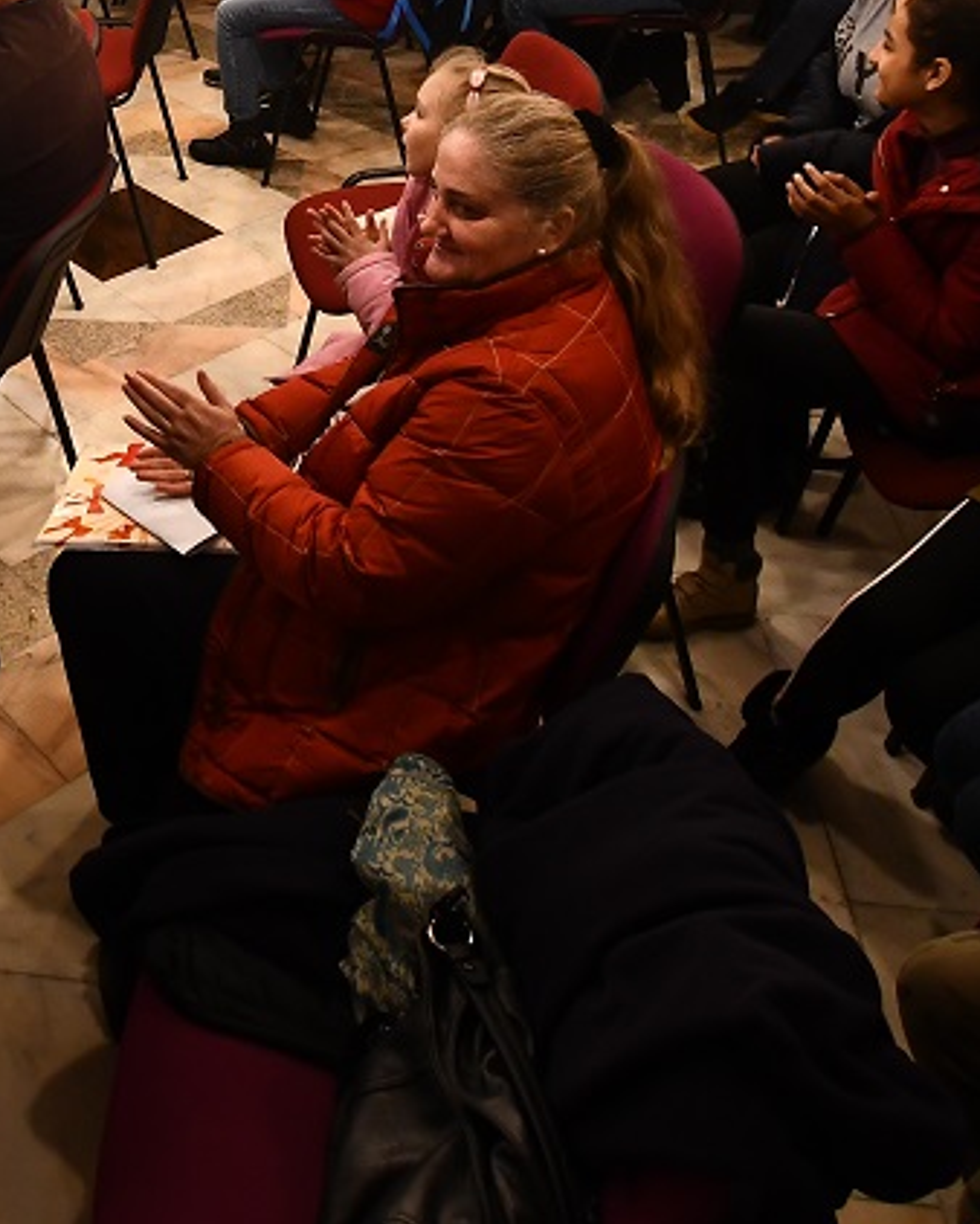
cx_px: 104
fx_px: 1449
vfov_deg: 41.4
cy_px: 75
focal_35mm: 40
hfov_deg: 35.3
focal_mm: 10
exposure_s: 1/25
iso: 1600
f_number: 4.5
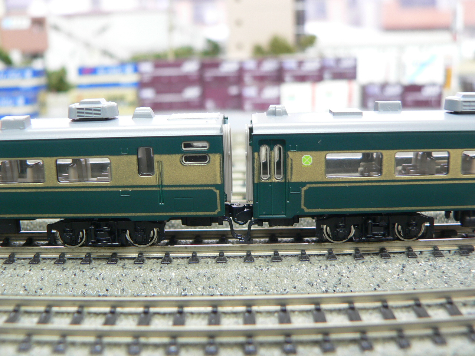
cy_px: 178
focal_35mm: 42
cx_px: 238
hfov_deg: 44.8
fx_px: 576
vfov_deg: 34.3
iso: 100
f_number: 2.8
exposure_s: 1/4
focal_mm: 7
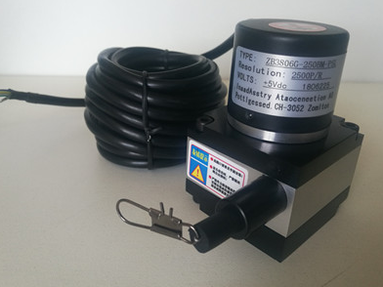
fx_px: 343
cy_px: 139
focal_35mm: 31
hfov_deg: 58.3
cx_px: 184
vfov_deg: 45.4
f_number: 2.2
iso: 100
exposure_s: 1/50
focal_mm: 4.5
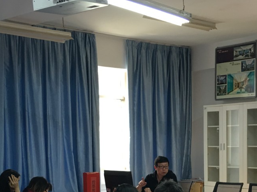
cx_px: 156
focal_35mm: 72
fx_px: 535
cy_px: 207
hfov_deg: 27.0
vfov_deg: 19.6
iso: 40
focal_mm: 4.15
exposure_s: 1/17
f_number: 2.2
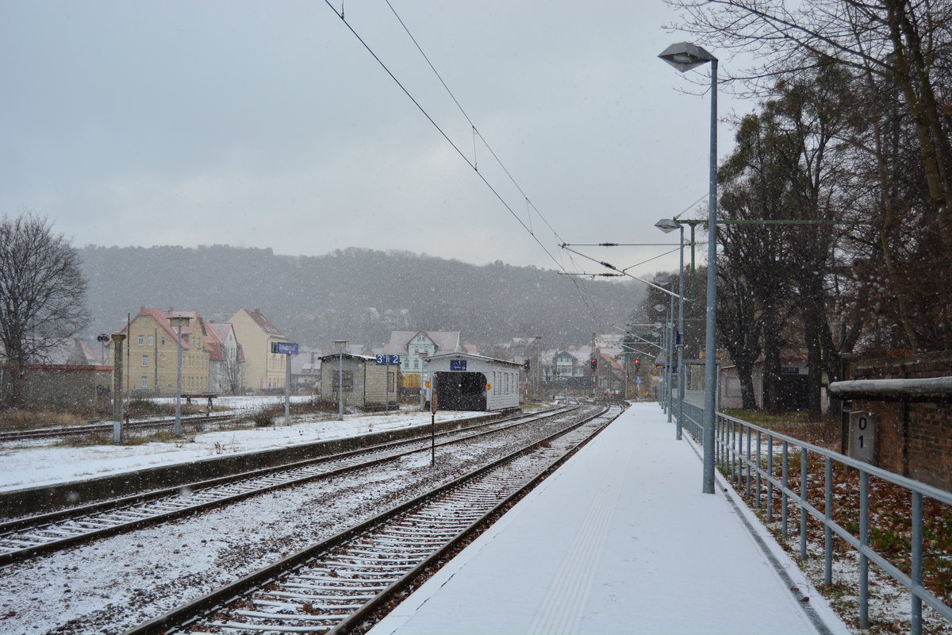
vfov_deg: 26.5
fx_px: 1349
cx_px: 476
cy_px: 318
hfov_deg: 38.9
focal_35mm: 51
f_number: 4.5
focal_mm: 34
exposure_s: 1/200
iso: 200
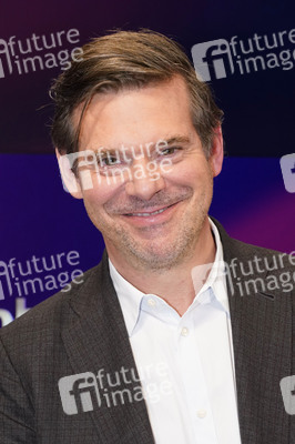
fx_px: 726
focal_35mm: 59
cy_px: 222
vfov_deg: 34.0
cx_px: 148
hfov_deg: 23.0
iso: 2000
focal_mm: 59
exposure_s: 1/125
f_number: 5.6
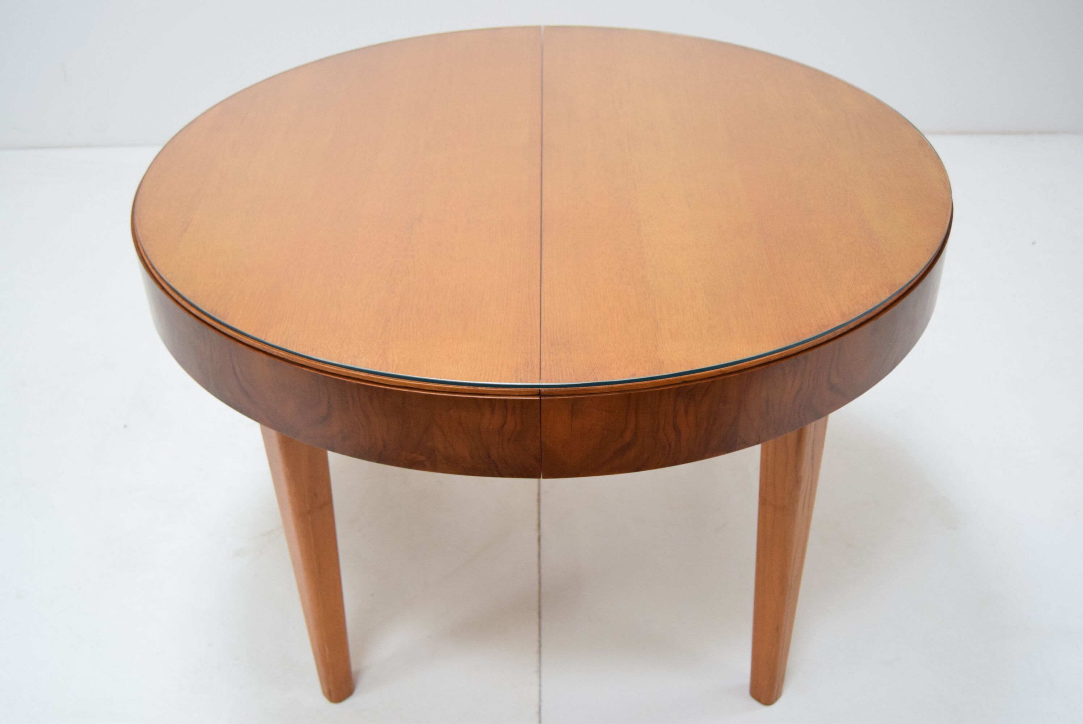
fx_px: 1174
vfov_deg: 34.3
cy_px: 362
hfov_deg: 49.5
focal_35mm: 39
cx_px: 542
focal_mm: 26
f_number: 4.5
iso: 1600
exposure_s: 1/80
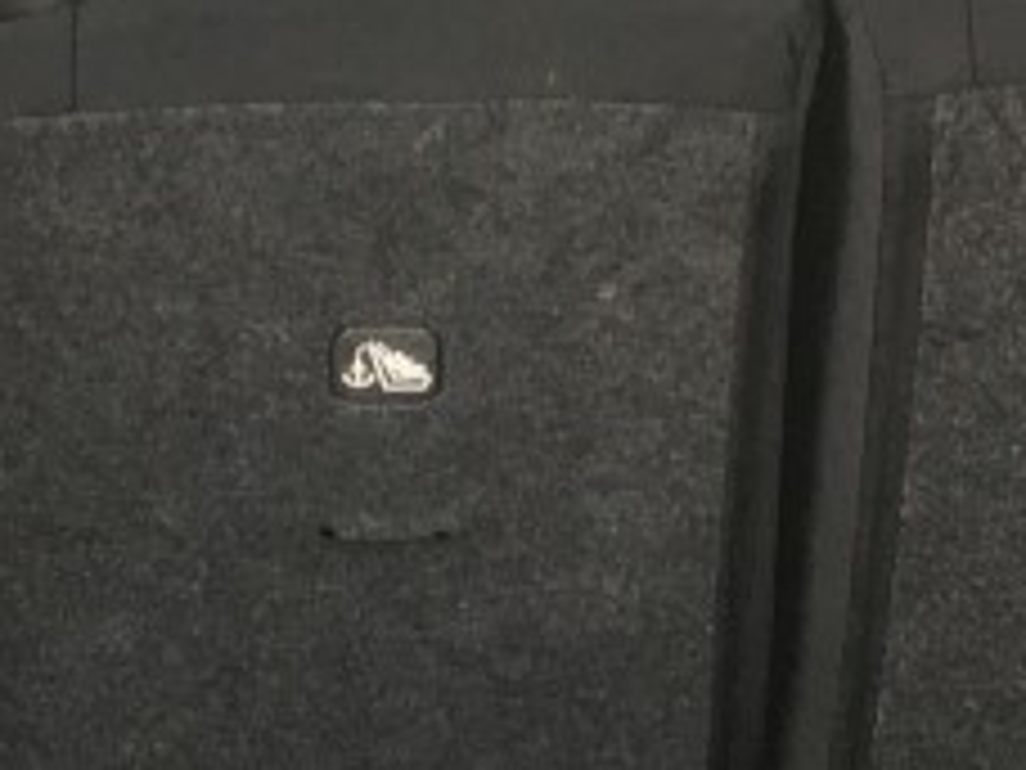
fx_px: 3853
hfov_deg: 15.2
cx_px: 558
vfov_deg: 11.4
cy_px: 563
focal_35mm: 130
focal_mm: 4.15
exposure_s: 1/30
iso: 32
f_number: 2.2
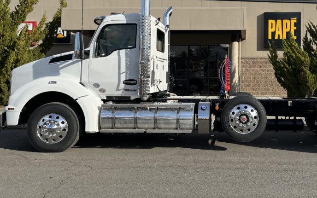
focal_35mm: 41
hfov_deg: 46.9
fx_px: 354
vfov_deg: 30.9
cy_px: 59
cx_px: 228
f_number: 1.6
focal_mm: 5.1
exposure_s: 1/3413
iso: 50
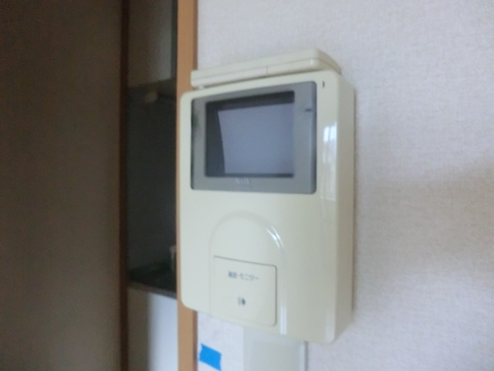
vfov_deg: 56.8
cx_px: 247
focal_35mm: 24
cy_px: 186
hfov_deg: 71.6
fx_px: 343
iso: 800
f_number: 3.2
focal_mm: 4.3
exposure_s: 1/20
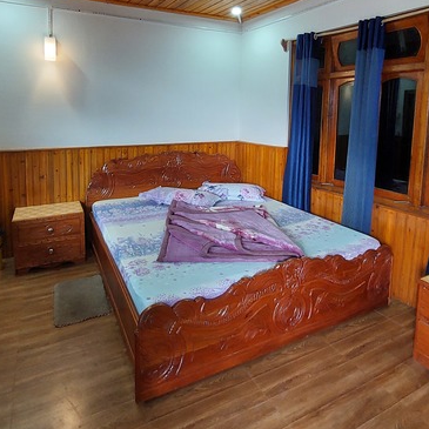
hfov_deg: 71.9
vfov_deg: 70.4
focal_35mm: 21
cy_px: 149
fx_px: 294
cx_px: 192
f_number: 2.2
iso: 200
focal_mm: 1.74
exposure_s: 1/50
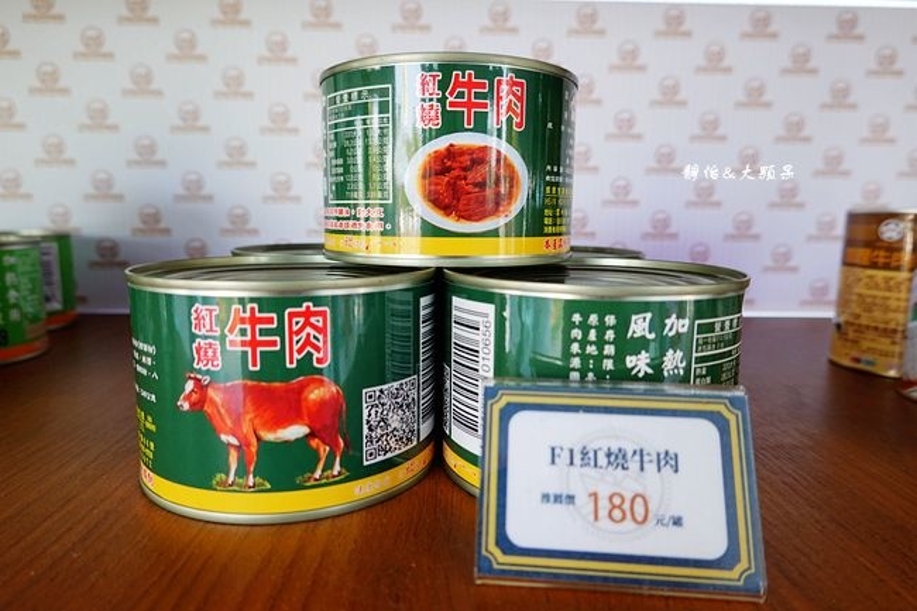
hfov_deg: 73.8
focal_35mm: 24
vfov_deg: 53.1
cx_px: 458
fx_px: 611
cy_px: 306
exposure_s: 1/50
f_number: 2.8
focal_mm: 9
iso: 125
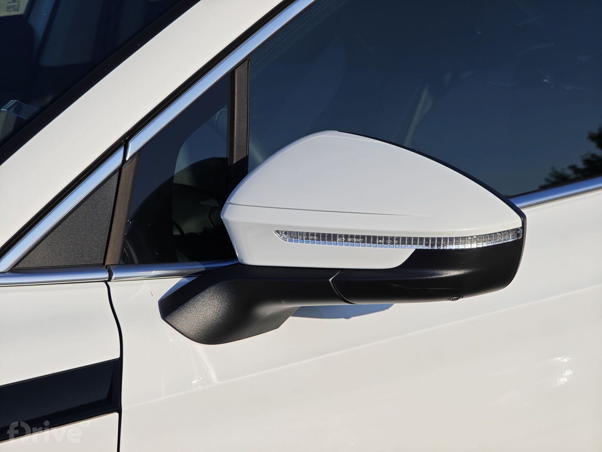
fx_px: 2087
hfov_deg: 16.4
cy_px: 226
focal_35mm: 120
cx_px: 301
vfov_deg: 12.3
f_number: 2.5
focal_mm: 19.4
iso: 50
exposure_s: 1/1697
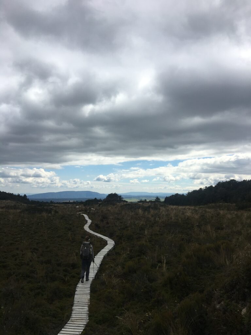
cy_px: 168
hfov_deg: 48.2
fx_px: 280
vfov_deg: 61.7
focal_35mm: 29
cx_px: 126
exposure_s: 1/2747
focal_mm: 4.15
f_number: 2.2
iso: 25
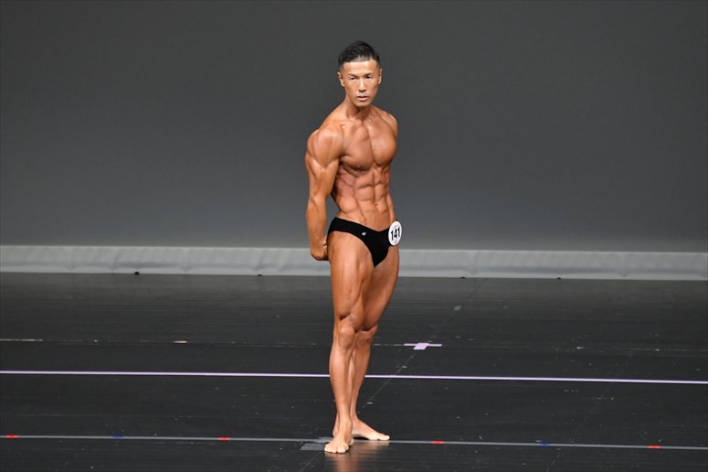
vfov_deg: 3.7
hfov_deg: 5.5
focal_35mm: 375
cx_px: 354
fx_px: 7371
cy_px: 236
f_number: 5.6
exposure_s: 1/400
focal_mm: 250
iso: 4000
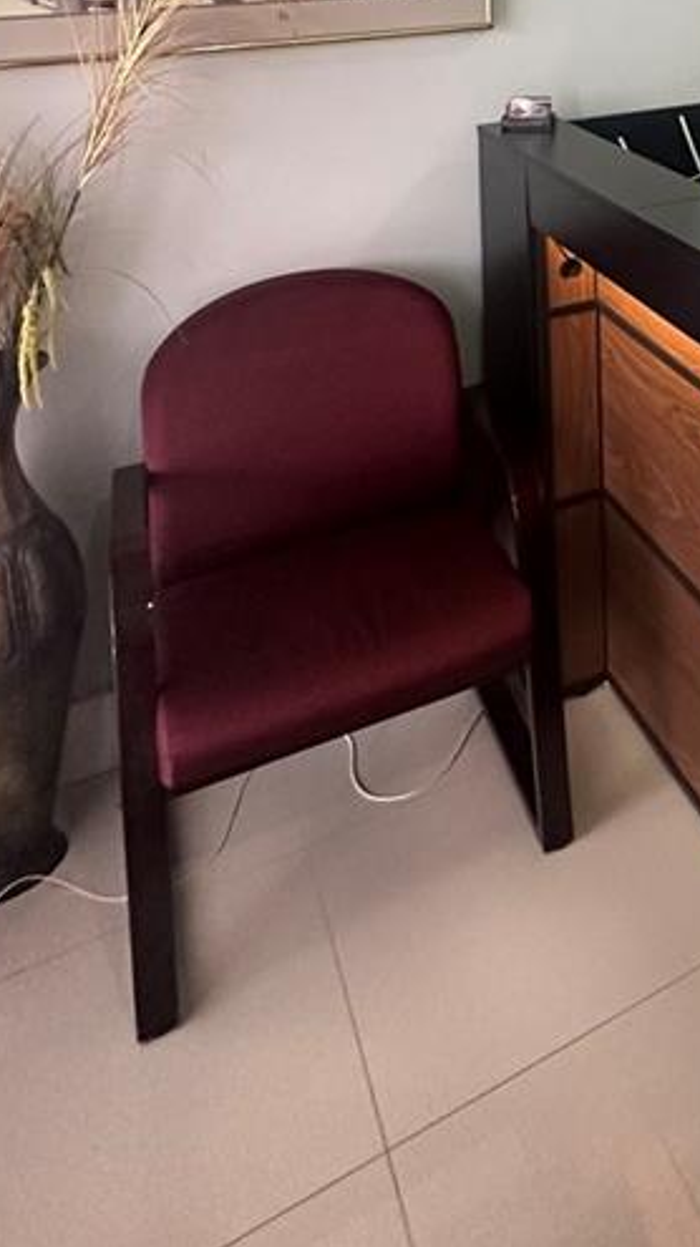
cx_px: 939
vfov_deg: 44.2
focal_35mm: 37
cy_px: -55
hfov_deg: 26.5
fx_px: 1222
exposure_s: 1/60
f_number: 2.2
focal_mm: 2.22
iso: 400
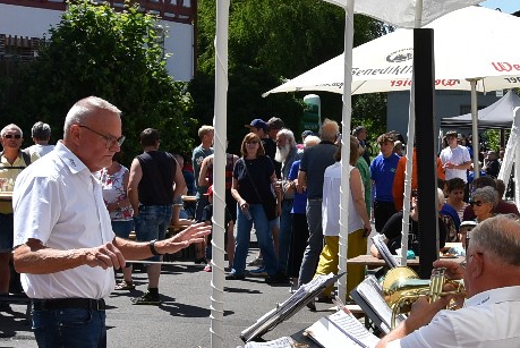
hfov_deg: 19.2
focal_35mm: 103
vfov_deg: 13.4
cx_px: 554
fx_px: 1484
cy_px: 134
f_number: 8
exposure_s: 1/500
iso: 180
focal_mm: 21
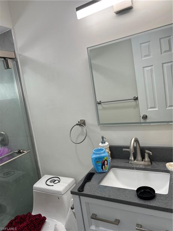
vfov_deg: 67.3
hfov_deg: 53.1
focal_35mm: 26
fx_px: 173
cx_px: 86
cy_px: 116
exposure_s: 1/131
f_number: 1.5
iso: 32
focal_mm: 5.7
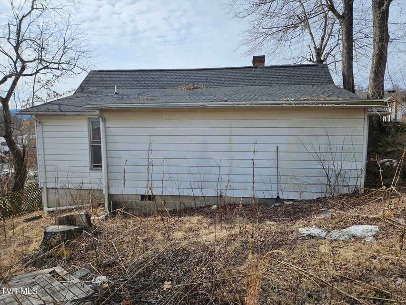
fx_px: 270
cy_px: 152
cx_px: 203
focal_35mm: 23
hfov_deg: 73.9
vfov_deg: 58.9
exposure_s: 1/1844
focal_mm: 5.4
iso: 25
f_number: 1.8
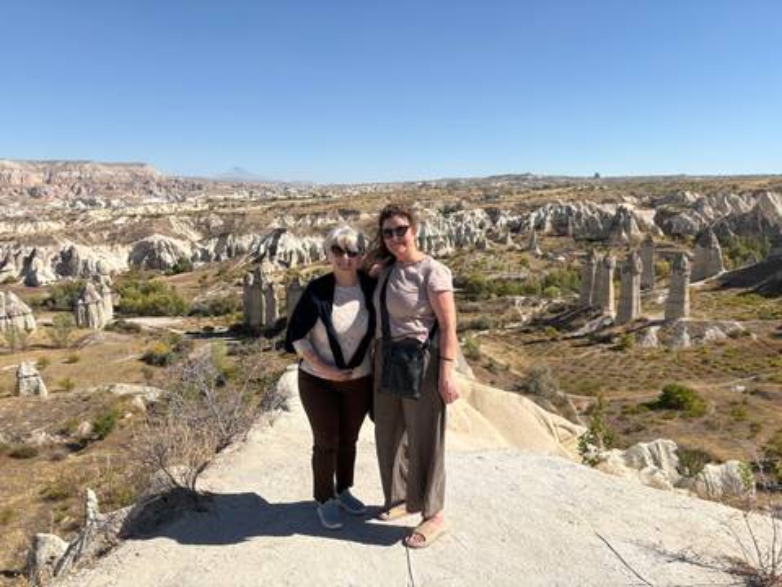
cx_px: 391
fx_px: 587
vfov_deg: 53.1
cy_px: 294
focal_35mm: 26
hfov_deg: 67.3
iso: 50
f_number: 1.6
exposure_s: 1/4329
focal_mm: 5.96
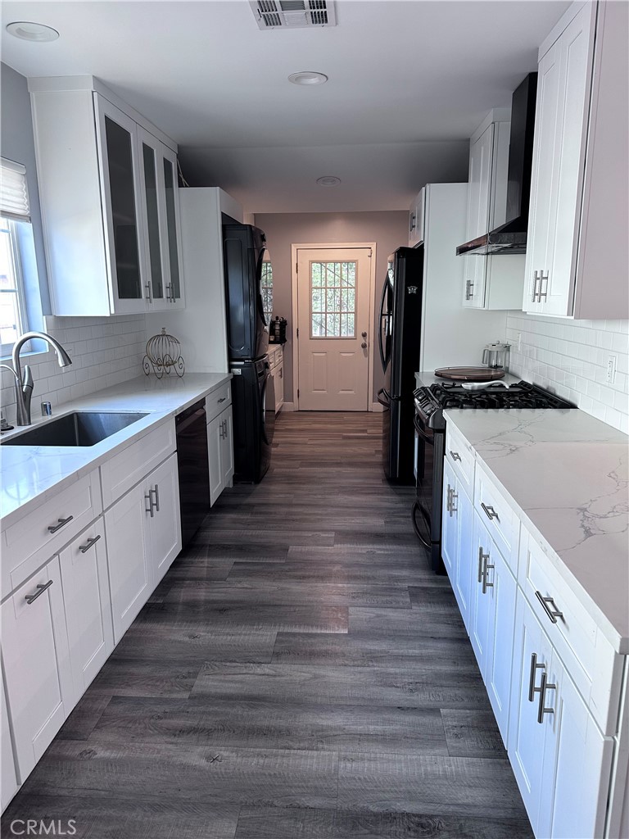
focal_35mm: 24
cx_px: 314
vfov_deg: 71.6
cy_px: 420
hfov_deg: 56.8
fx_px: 581
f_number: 1.78
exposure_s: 1/60
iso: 125
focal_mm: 6.86
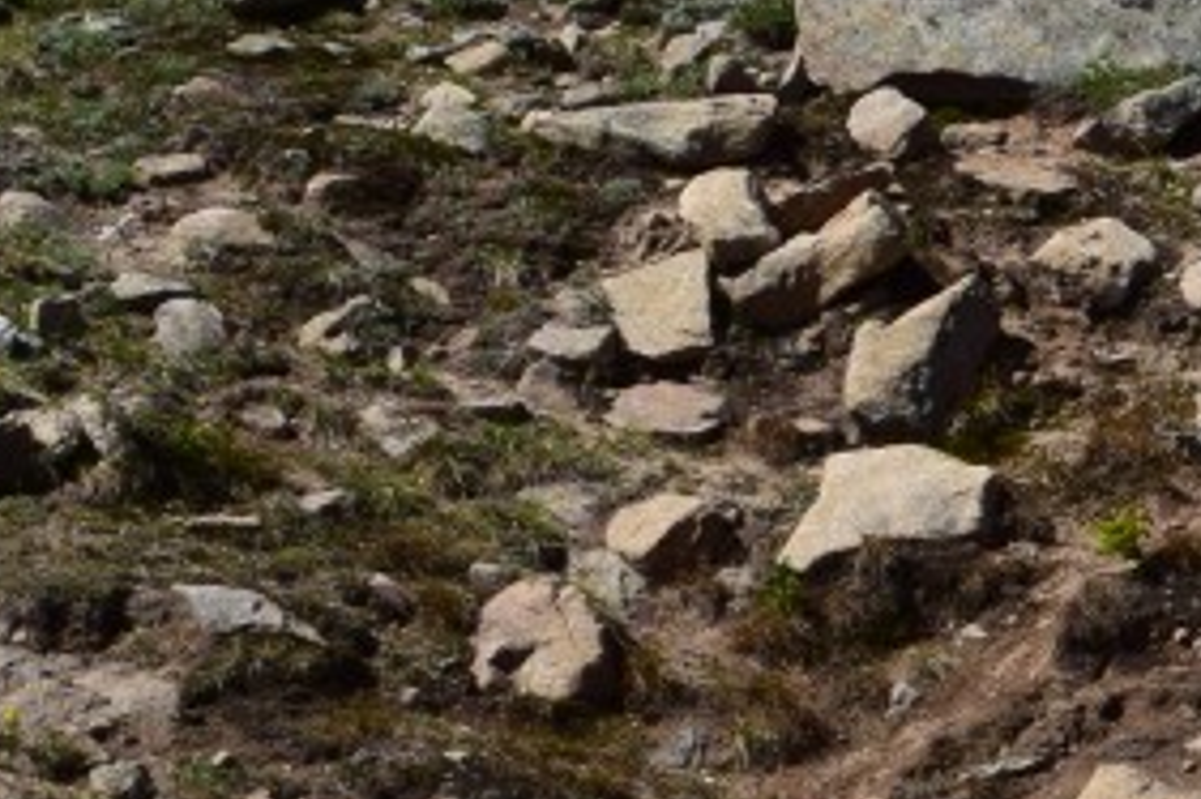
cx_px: 2274
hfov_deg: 11.0
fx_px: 5768
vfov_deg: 7.9
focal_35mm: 173
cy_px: 256
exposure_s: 1/500
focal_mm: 24
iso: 360
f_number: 11
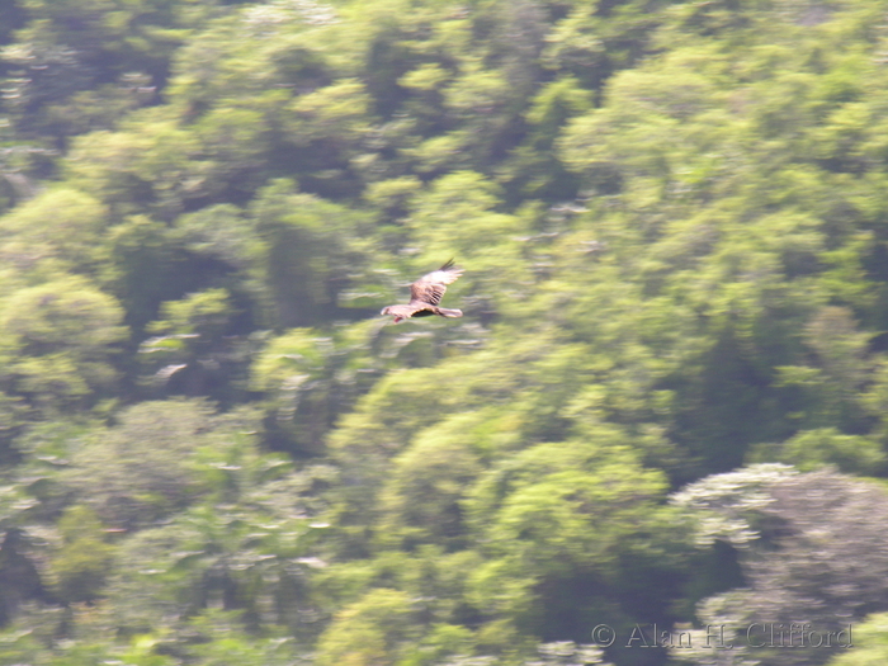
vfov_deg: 4.2
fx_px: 8979
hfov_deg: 5.7
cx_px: 444
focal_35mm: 350
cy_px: 333
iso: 50
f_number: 5.2
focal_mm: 89
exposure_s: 1/81
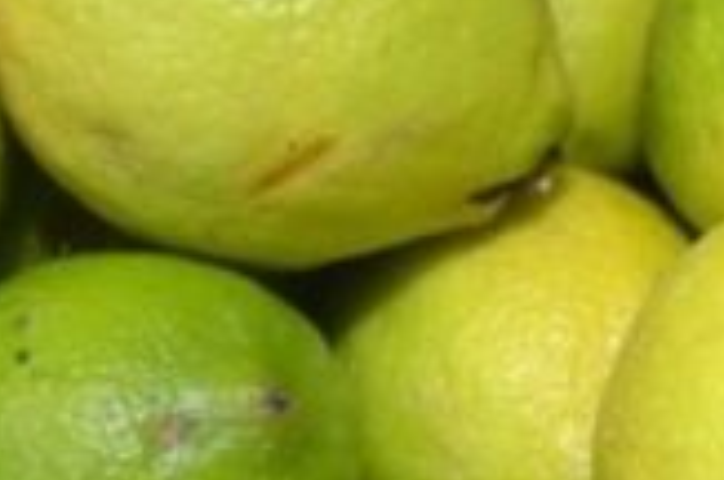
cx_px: 1368
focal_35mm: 137
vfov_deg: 10.0
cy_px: 127
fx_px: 2750
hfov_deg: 13.3
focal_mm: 32
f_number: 4
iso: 3200
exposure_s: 1/3200
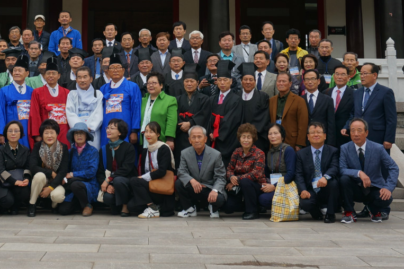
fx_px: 740
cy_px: 14
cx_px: 116
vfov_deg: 20.0
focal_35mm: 66
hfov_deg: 30.2
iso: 100
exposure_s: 1/250
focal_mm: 21
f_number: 5.6
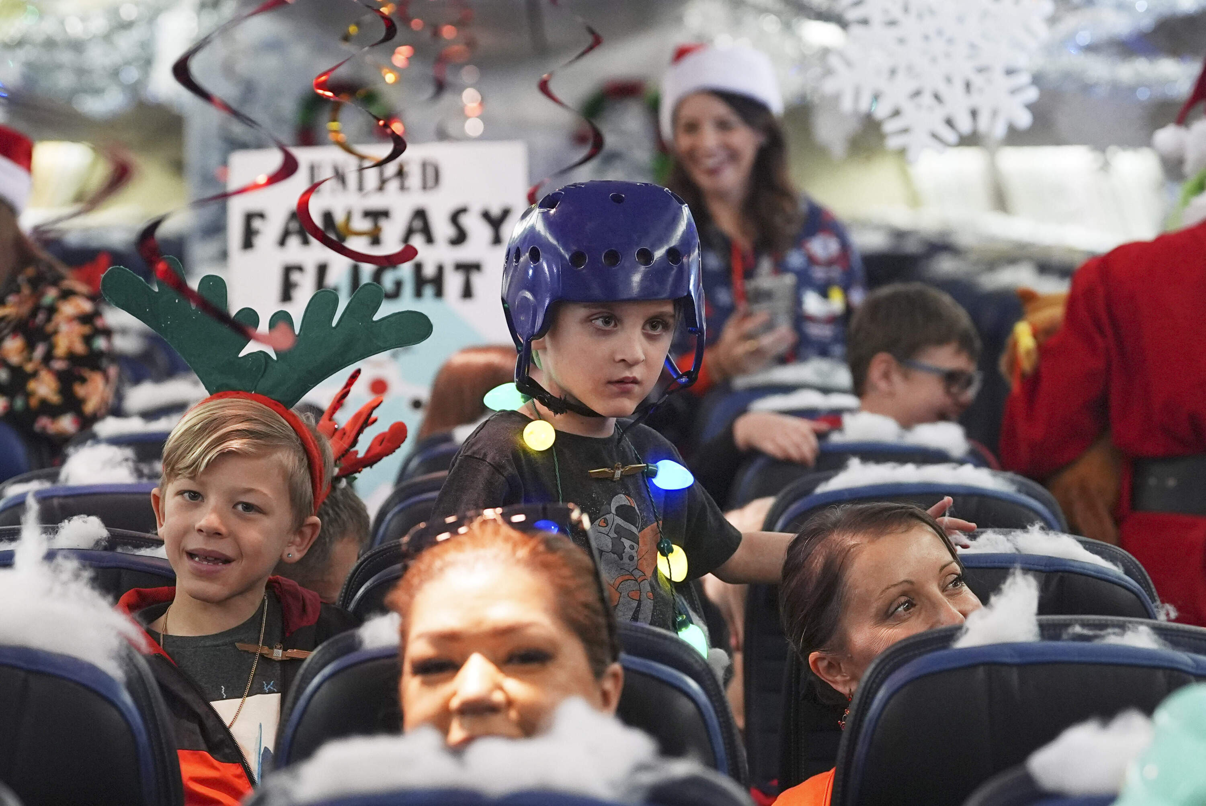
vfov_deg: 10.4
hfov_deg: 15.5
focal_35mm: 132
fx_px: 4426
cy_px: 403
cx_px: 603
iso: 2500
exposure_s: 1/160
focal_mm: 88
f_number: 3.5
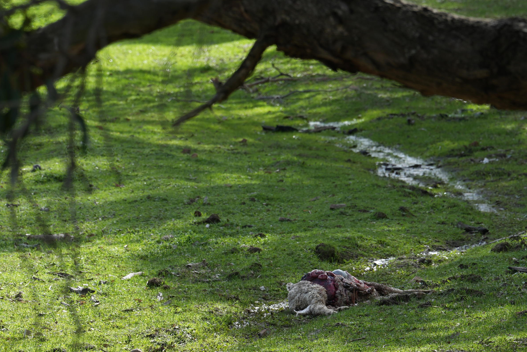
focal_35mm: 315
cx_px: 311
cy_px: 292
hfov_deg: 6.5
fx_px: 4611
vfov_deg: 4.4
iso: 100
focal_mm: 150
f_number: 4
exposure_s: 1/160
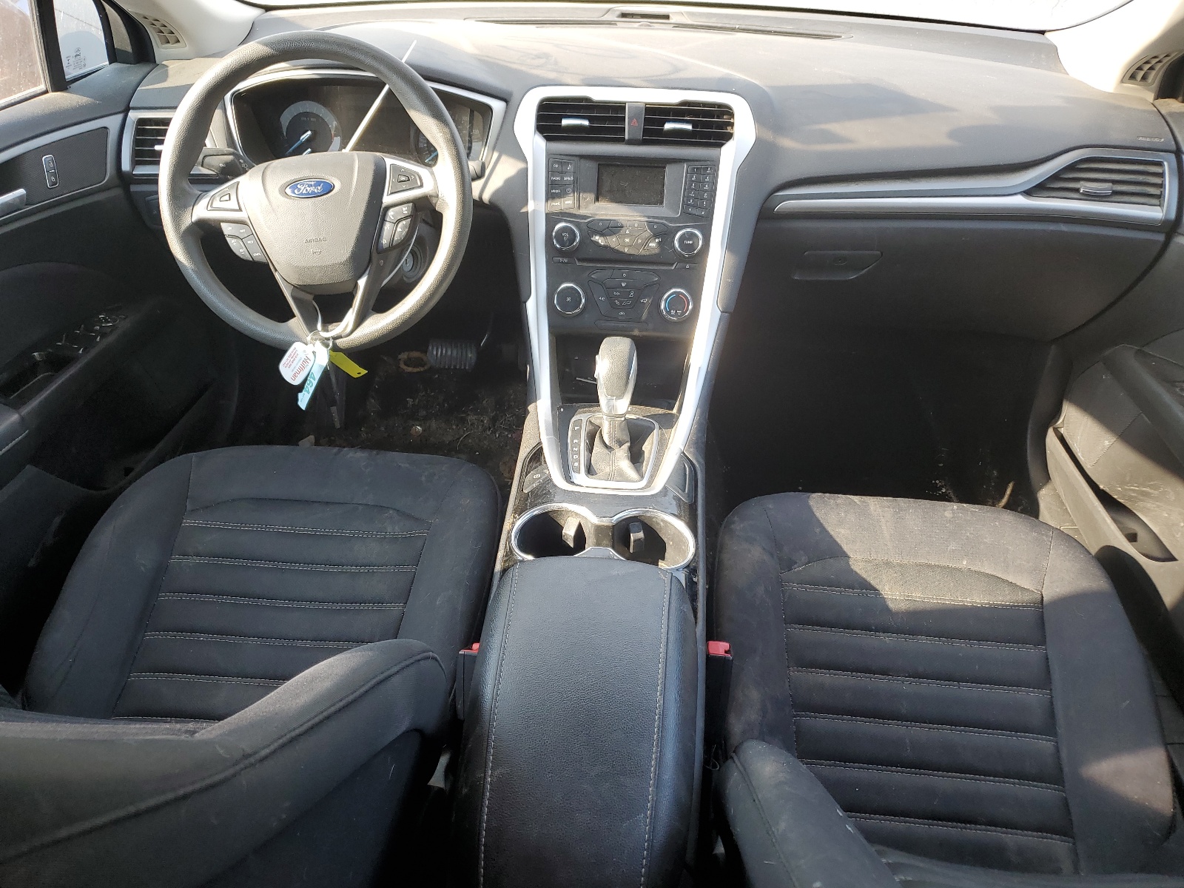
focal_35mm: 26
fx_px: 889
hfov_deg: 67.3
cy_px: 444
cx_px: 592
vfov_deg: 53.1
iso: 50
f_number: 1.5
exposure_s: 1/132
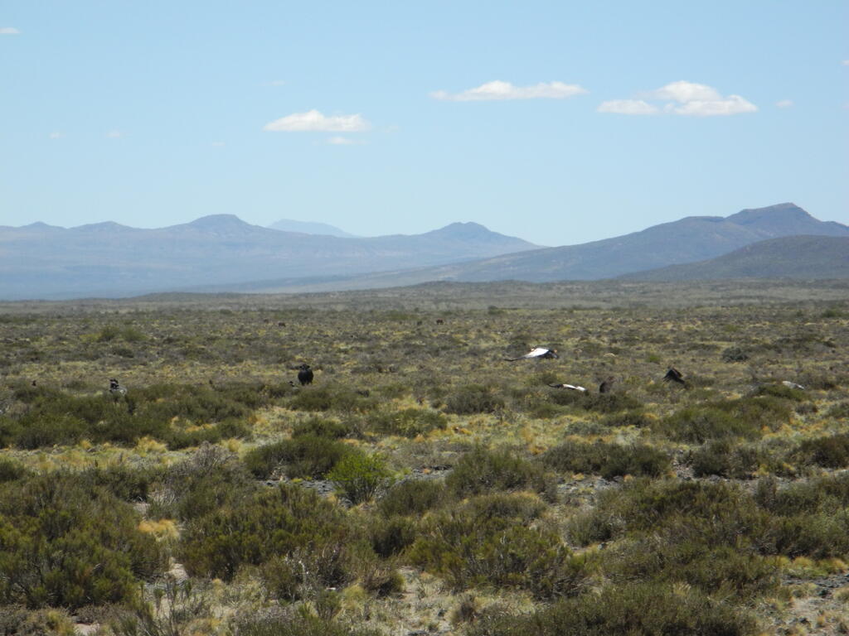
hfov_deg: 9.9
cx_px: 424
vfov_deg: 7.4
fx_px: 4905
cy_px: 318
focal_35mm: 200
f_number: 5.6
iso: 400
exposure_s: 1/2000
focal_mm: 42.6
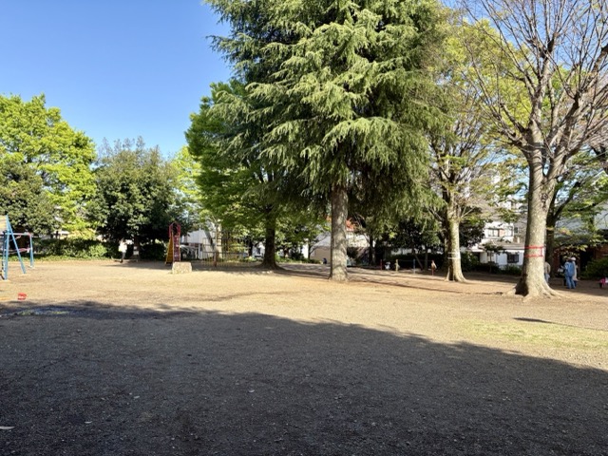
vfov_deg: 53.1
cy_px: 228
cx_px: 304
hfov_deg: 67.3
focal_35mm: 26
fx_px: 457
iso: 50
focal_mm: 5.96
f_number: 1.6
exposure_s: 1/1117
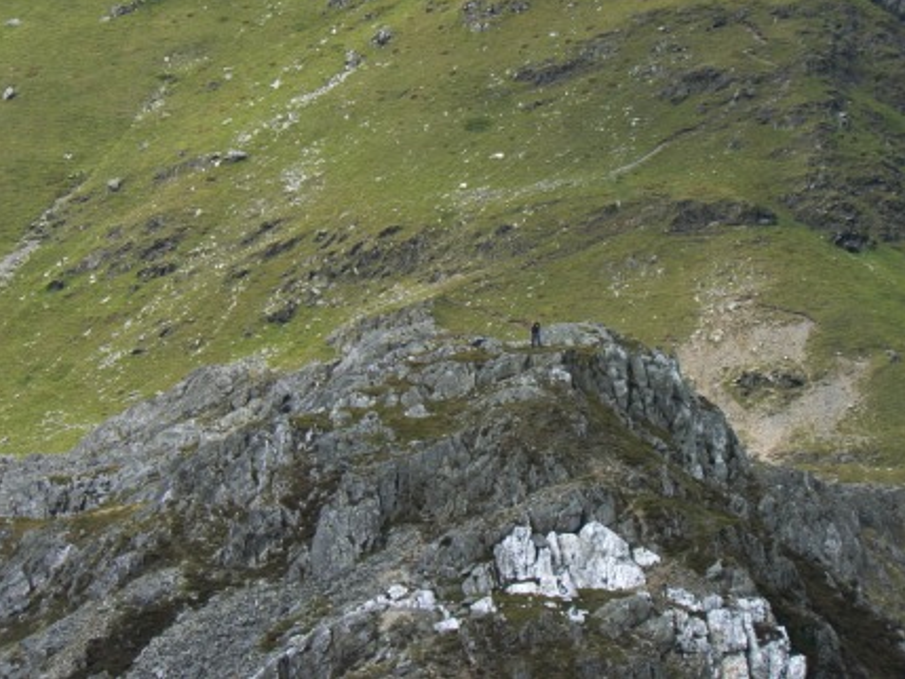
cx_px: 451
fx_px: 7558
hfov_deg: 6.9
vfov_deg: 5.1
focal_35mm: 289
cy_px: 340
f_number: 5.6
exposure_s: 1/250
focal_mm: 47.8
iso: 80
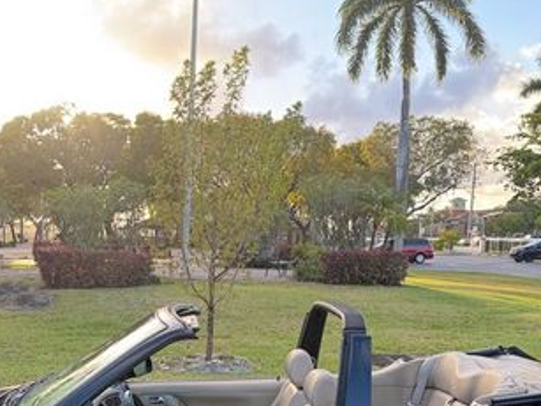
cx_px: 233
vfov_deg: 28.5
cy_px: 327
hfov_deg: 38.1
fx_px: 781
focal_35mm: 50
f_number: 1.78
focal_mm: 6.76
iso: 80
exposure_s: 1/206
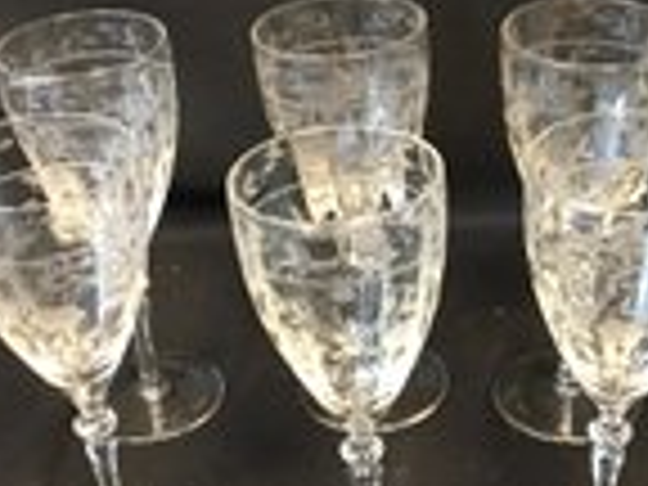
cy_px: 304
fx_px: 1292
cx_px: 389
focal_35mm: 69
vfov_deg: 21.3
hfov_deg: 28.1
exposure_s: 1/17
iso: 200
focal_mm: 4.15
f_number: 2.2
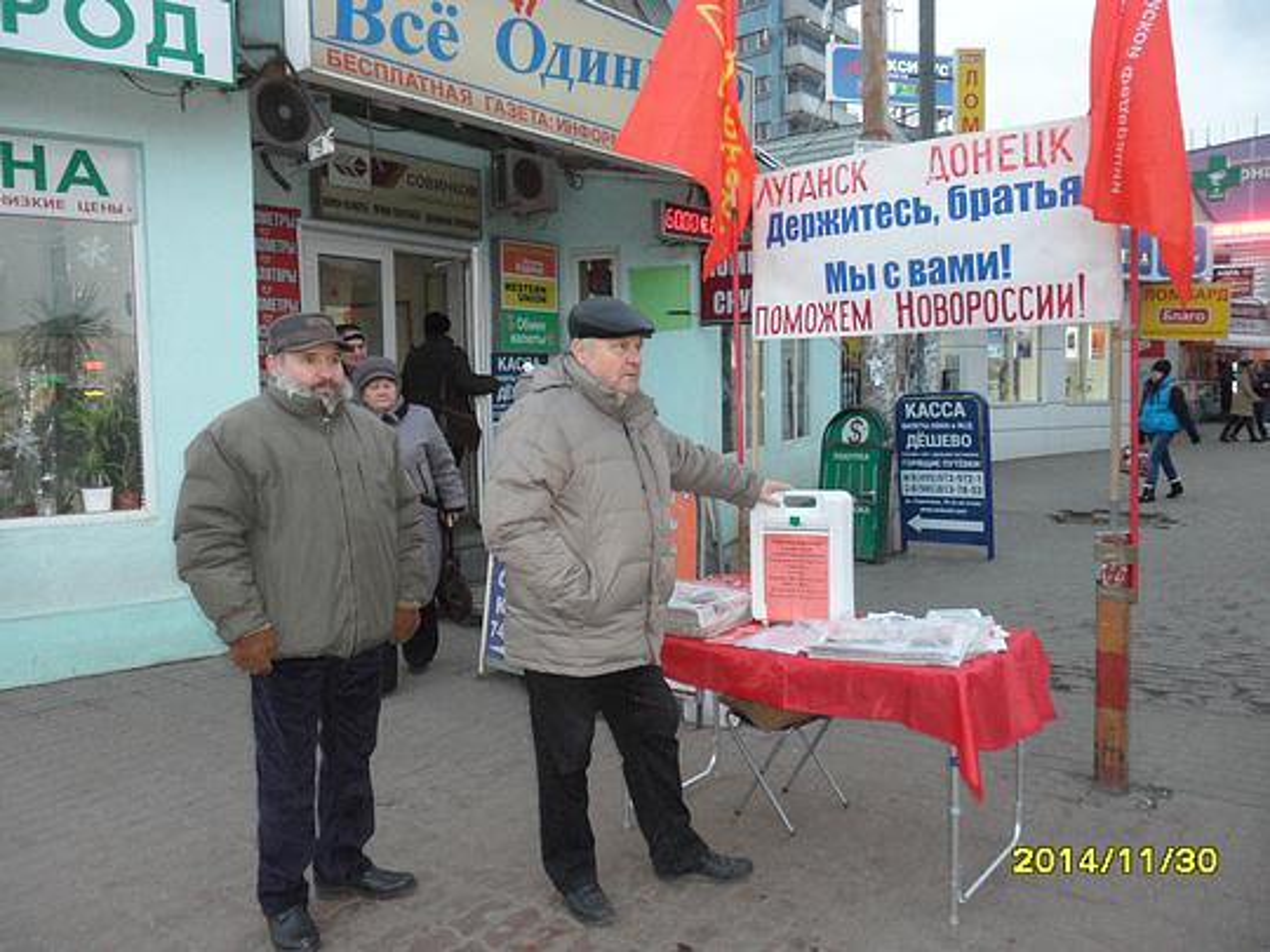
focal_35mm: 27
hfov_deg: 65.3
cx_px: 635
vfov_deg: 51.4
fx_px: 991
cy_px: 476
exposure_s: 1/45
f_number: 3.5
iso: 480
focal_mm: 4.9
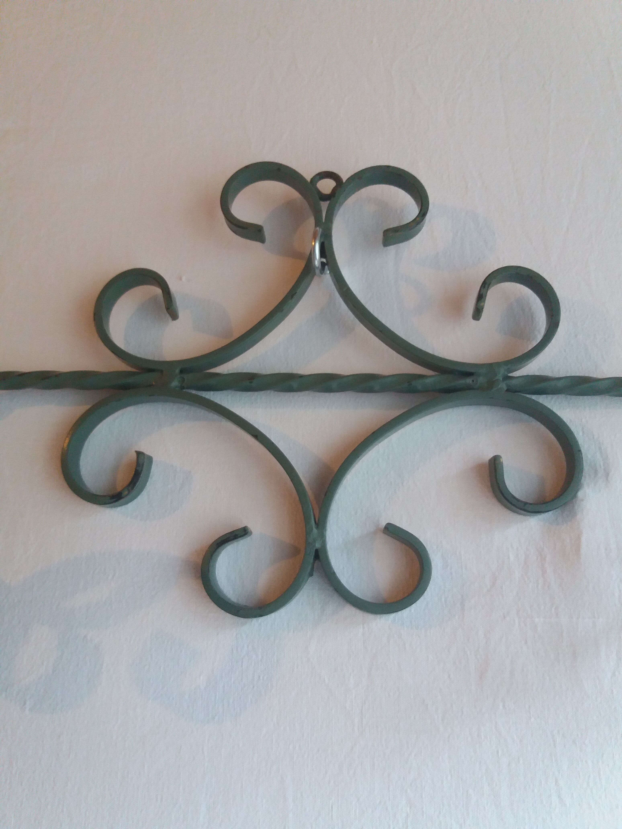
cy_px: 414
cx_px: 311
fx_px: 671
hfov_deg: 49.7
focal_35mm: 28
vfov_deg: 63.4
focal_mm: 3.7
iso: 200
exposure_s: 1/17
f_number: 1.9
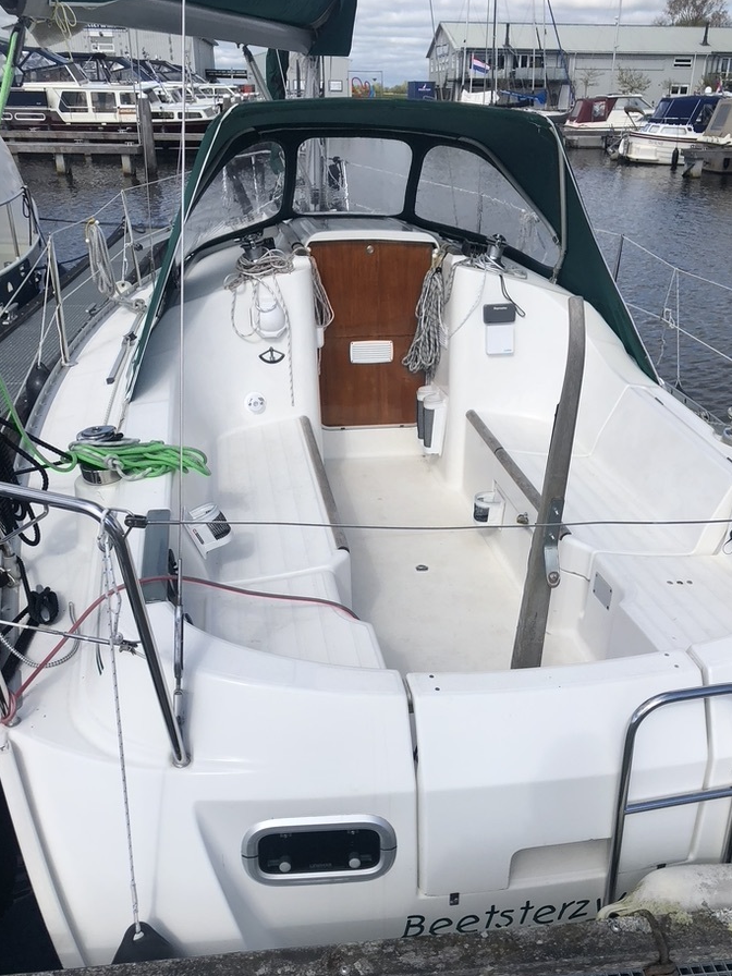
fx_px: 902
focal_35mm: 32
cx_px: 414
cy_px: 547
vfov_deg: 56.7
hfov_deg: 44.1
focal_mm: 3.99
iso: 25
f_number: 1.8
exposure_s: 1/3436
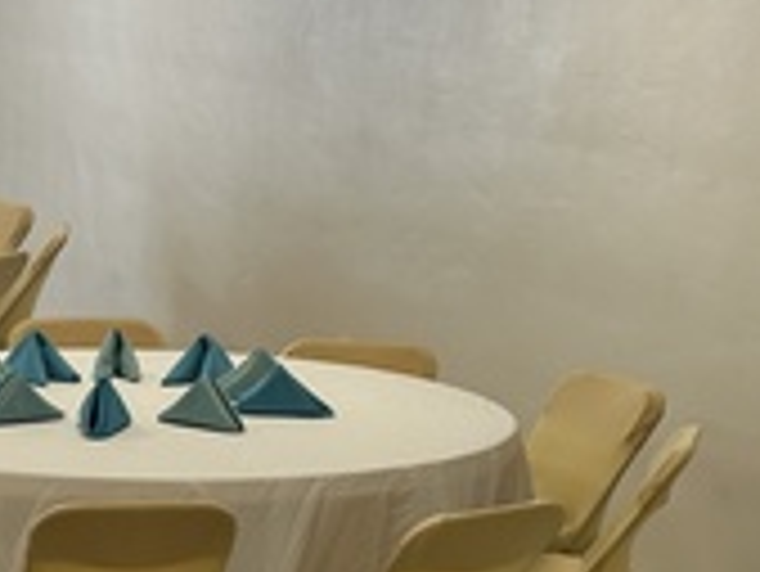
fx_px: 3735
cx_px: -418
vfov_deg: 8.7
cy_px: 396
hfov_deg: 11.1
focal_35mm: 170
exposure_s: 1/120
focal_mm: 6.86
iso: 50
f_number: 1.78
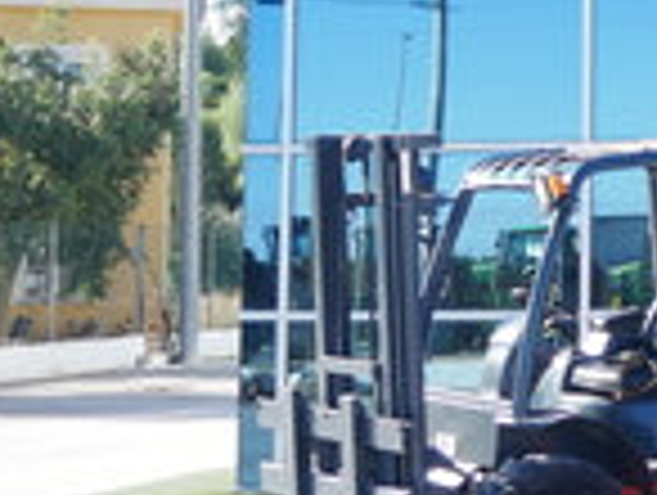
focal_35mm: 105
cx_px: 1064
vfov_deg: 14.1
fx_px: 1996
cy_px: 94
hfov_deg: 16.5
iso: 200
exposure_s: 1/640
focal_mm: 14
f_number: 3.5
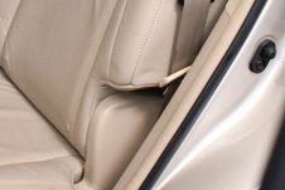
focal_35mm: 102
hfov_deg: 18.8
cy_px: -39
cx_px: -71
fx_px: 808
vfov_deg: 13.1
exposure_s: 1/125
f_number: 3.5
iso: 2000
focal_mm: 18
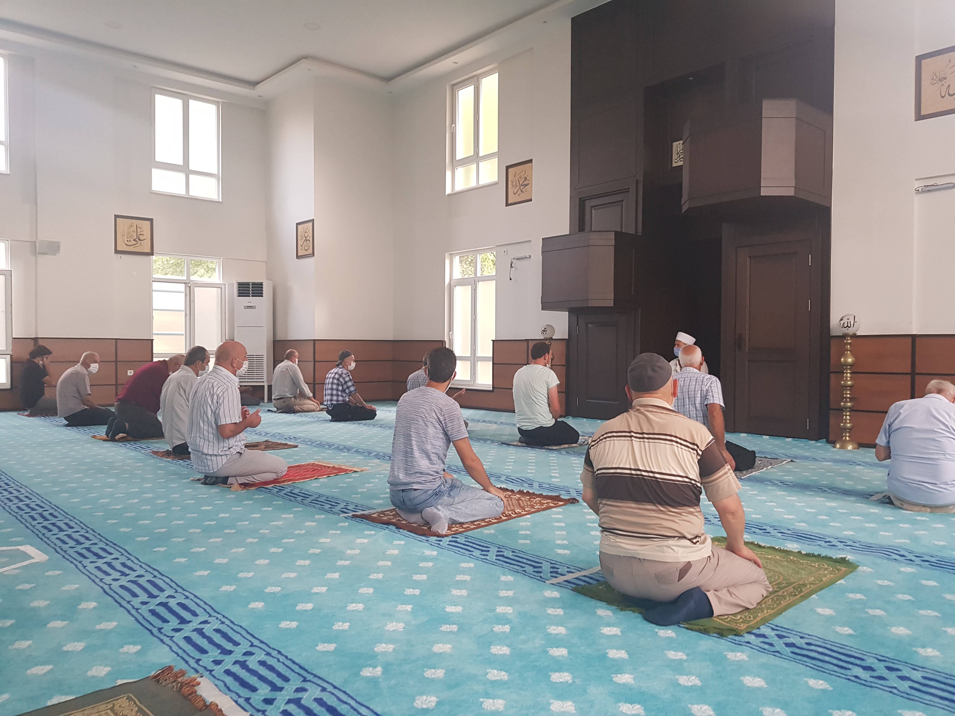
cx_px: 478
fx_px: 717
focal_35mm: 26
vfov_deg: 53.1
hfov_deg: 67.3
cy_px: 358
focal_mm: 4.3
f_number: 1.7
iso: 200
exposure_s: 1/50
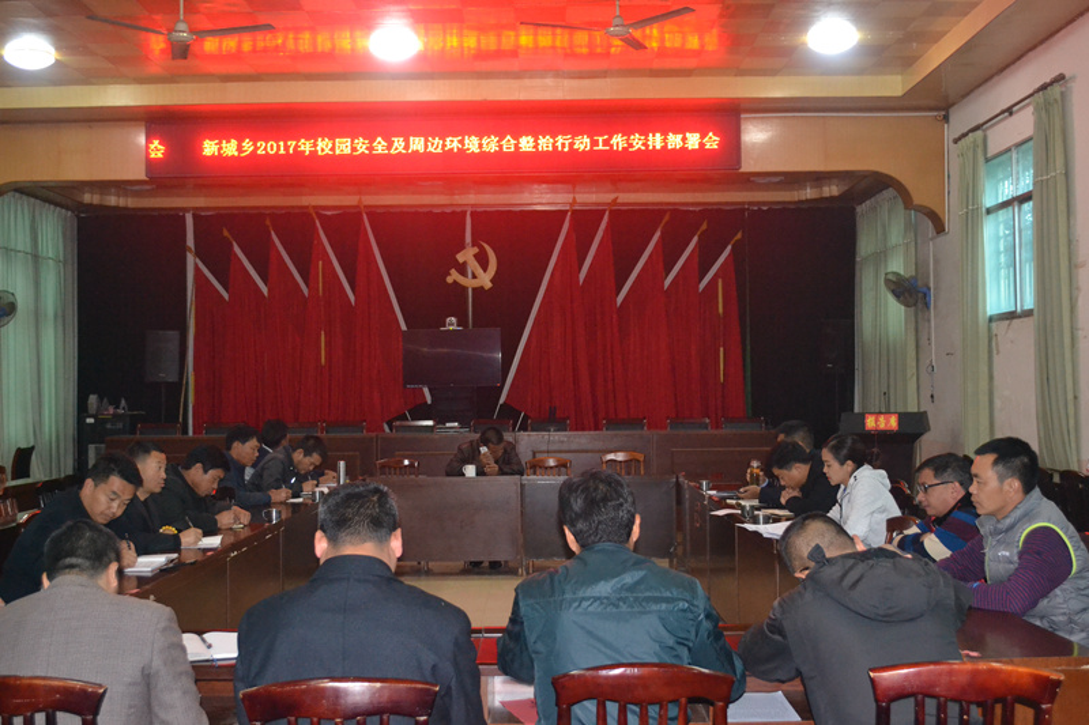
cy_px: 362
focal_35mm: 42
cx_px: 544
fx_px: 1270
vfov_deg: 31.9
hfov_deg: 46.4
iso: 2800
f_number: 4.5
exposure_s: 1/60
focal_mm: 28
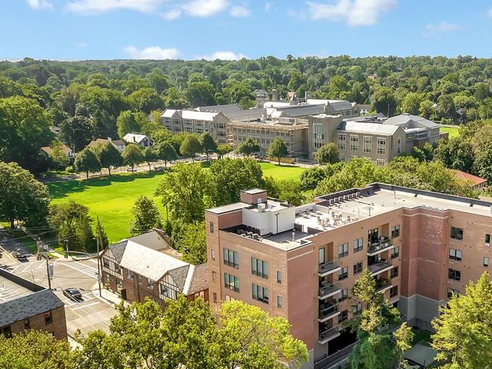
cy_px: 211
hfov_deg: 46.2
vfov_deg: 35.9
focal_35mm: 40
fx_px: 568
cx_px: 322
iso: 113
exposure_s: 1/50
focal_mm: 4.73
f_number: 2.2
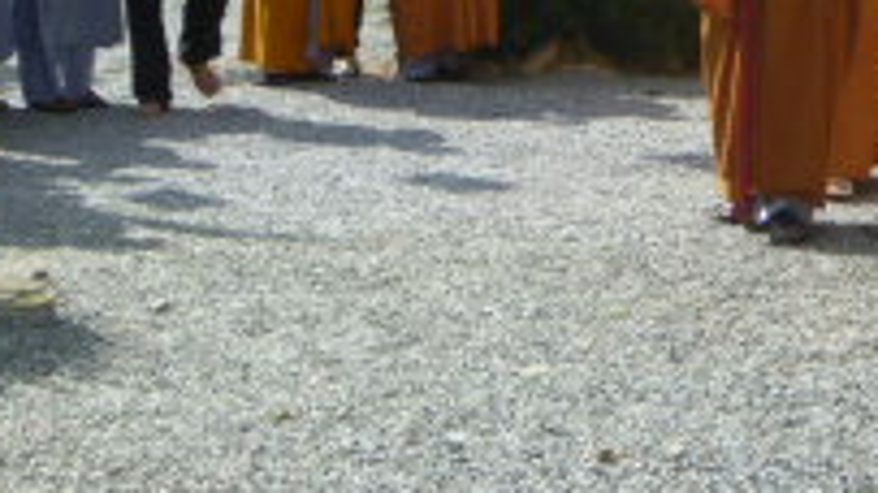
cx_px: 1185
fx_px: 2793
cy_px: -156
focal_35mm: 120
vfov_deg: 9.9
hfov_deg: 16.7
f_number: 4.5
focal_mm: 6.3
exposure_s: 1/250
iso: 80
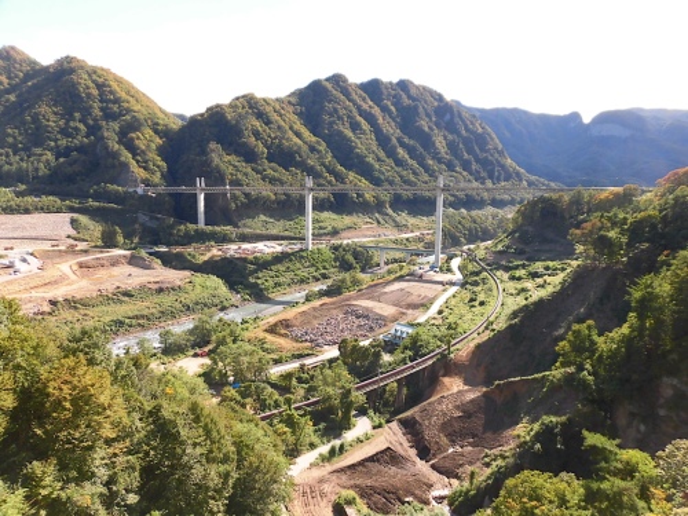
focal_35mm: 24
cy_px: 258
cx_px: 344
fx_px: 477
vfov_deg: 56.8
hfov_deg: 71.6
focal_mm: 4.3
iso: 100
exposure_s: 1/400
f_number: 3.1
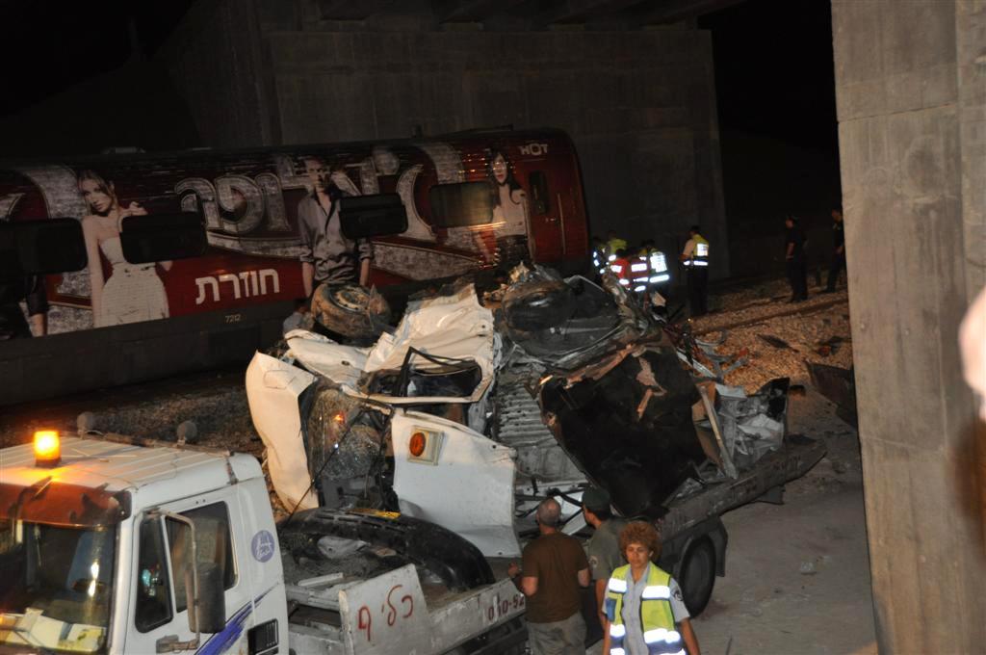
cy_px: 328
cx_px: 493
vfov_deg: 25.7
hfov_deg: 37.9
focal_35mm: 52
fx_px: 1436
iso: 800
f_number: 4.2
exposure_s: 1/60
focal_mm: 35
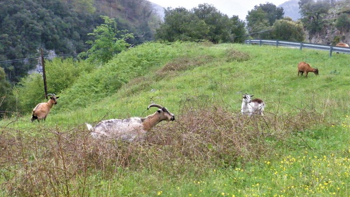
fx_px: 650
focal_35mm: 70
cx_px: 175
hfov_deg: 30.2
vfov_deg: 17.2
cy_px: 105
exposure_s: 1/250
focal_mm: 11.2
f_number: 4.6
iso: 800
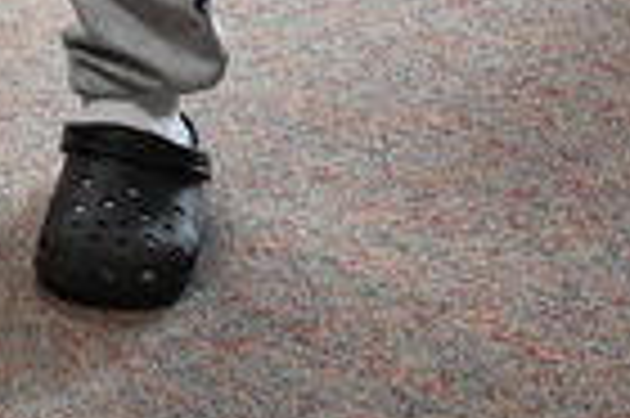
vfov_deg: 7.0
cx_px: -1188
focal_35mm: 176
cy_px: -834
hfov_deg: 9.5
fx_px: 3076
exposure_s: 1/125
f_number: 4
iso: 1800
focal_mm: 24
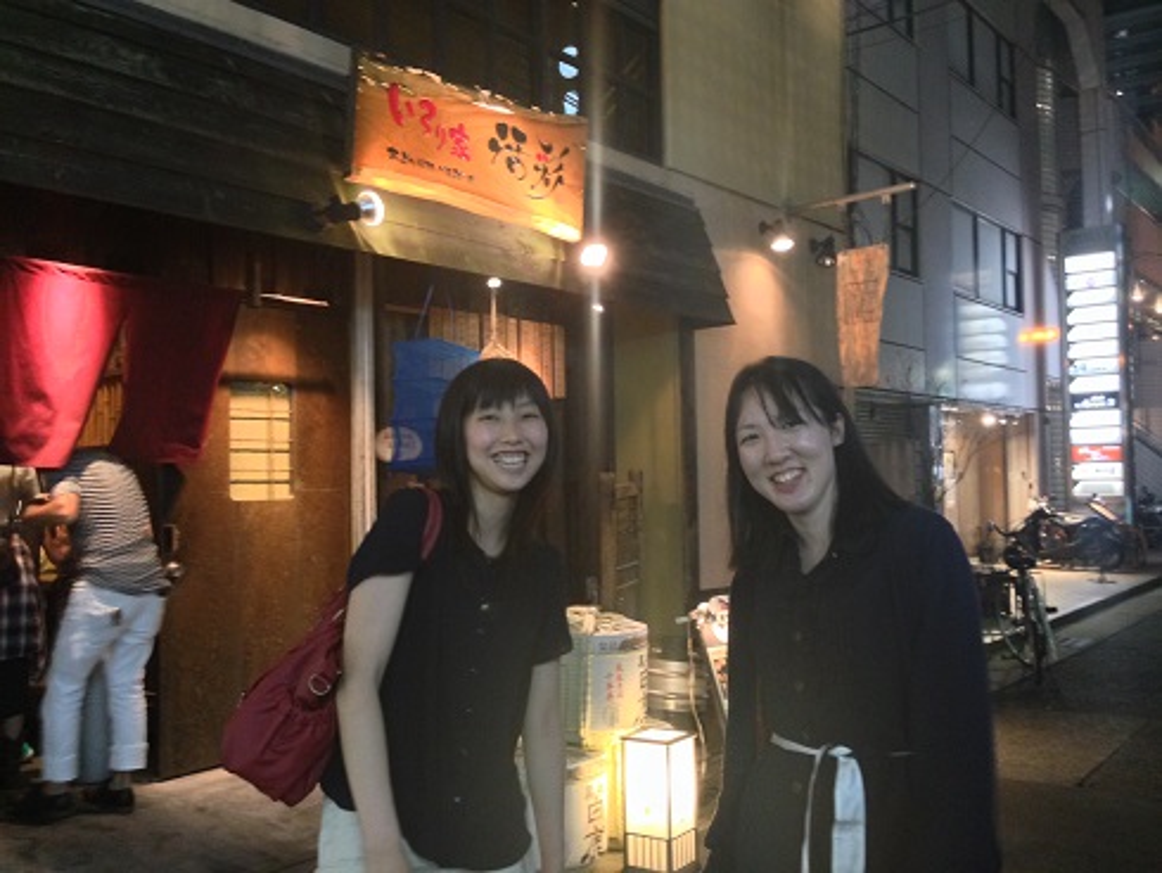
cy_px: 436
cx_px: 581
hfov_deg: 55.3
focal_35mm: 33
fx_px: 1108
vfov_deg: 43.0
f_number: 2.4
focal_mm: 4.12
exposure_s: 1/17
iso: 400
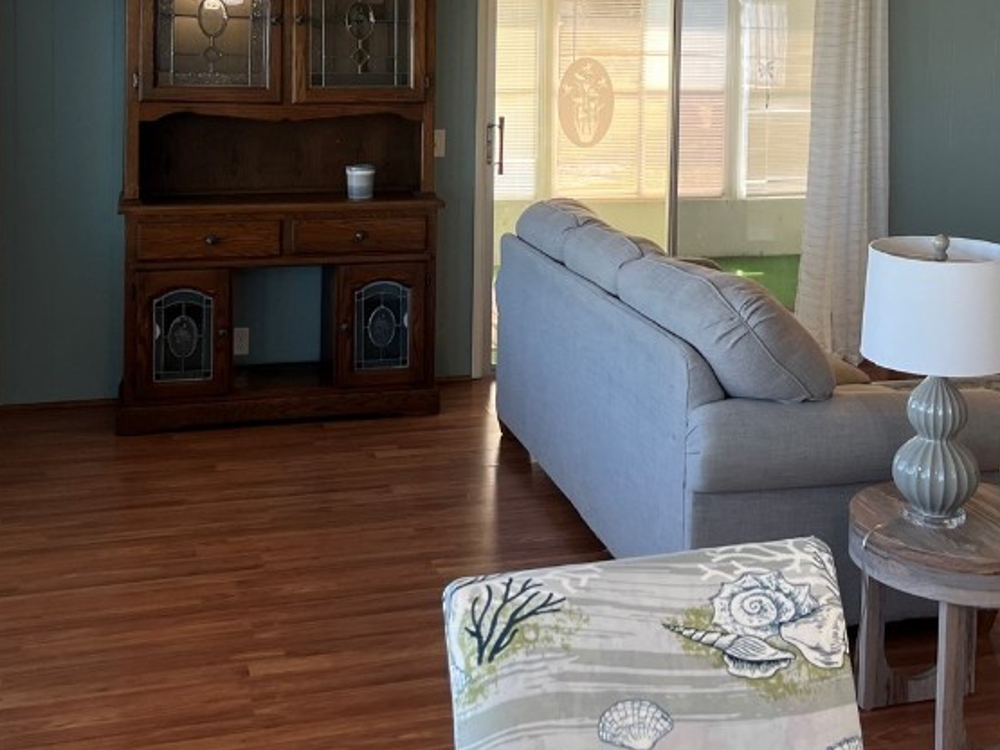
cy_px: 114
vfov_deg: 29.3
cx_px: 566
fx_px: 1386
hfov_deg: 39.6
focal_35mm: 48
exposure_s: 1/120
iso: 80
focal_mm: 5.1
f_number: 1.6
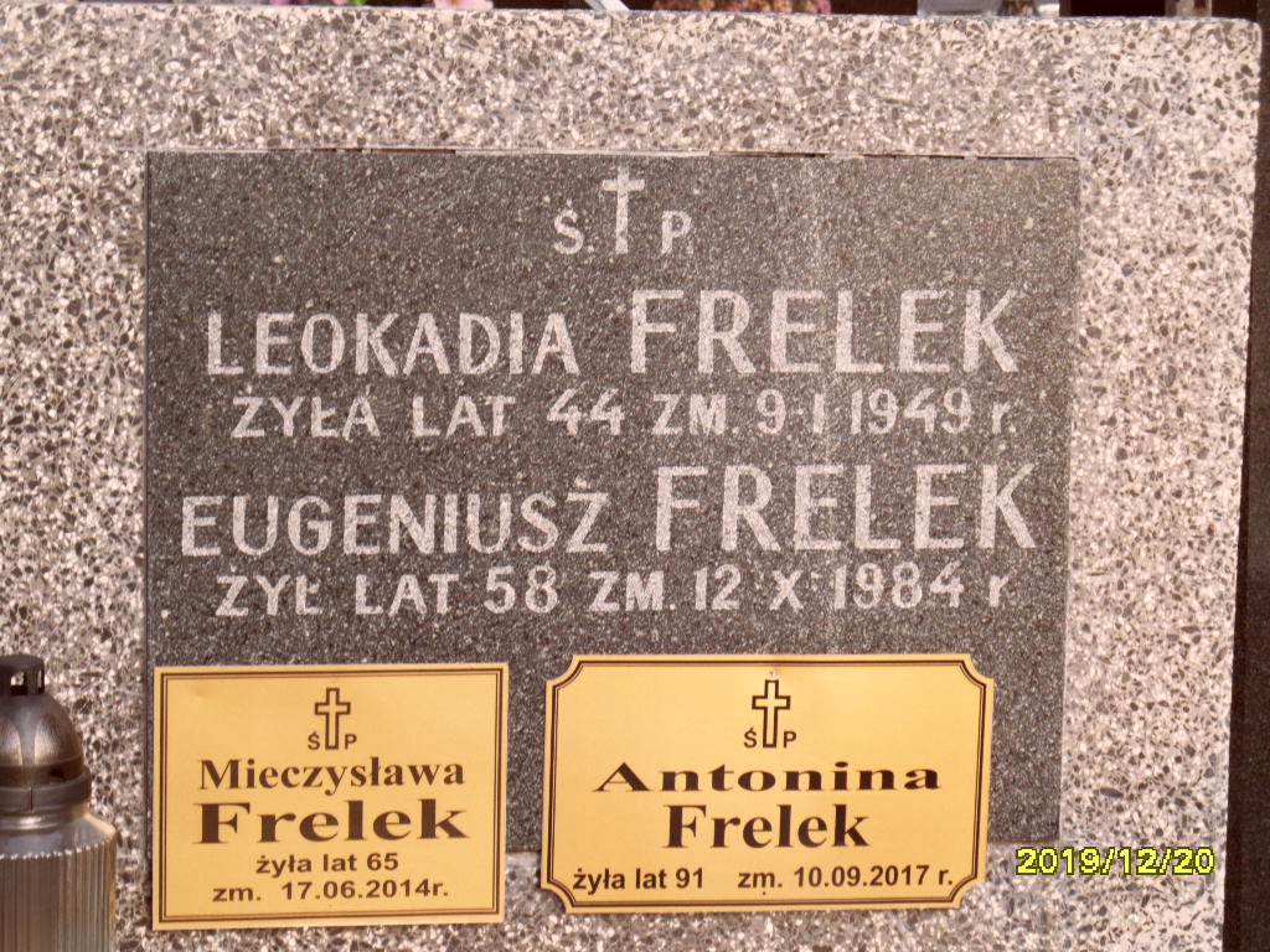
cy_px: 476
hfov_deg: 16.4
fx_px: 4403
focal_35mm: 120
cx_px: 635
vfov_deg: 12.3
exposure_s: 1/60
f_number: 4.4
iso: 120
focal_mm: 20
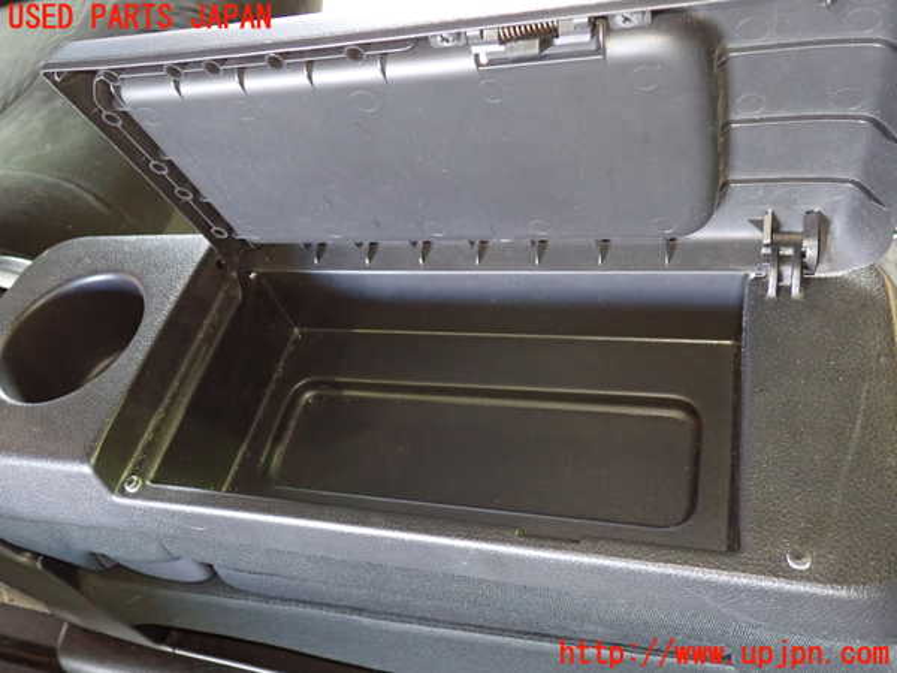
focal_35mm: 30
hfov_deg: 60.0
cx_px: 448
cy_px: 336
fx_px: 777
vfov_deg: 46.8
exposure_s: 1/15
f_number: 2.3
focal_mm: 5.4
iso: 800
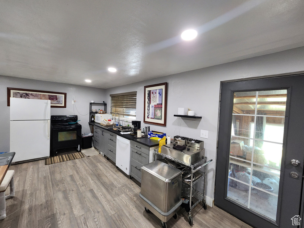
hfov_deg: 106.2
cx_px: 152
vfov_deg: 89.9
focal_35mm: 13
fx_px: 114
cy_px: 114
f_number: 2.2
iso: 320
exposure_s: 1/60
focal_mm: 2.2
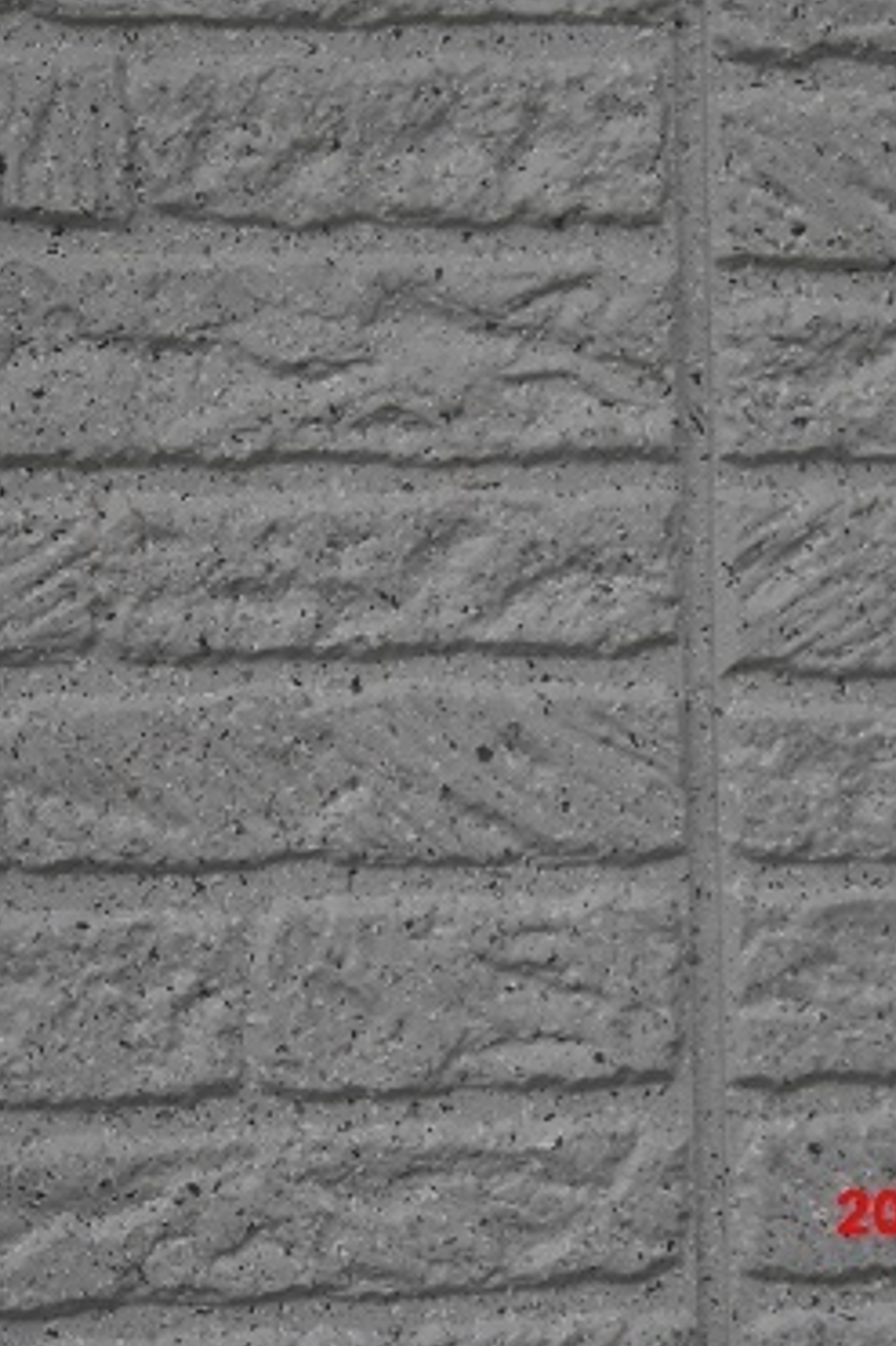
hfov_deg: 9.1
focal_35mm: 150
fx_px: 5605
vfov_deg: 13.7
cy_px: 673
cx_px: 646
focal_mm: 19
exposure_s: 1/250
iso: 64
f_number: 5
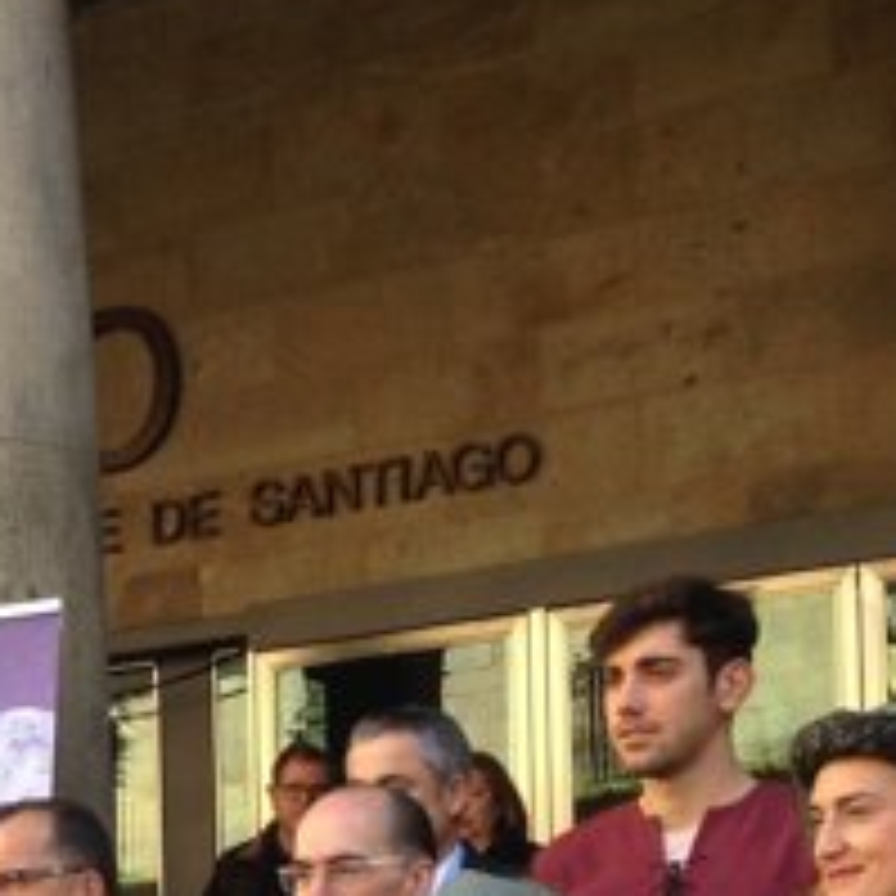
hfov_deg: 16.4
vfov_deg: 16.4
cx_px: -225
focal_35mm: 101
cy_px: 1112
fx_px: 2958
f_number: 2.4
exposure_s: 1/120
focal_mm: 4.12
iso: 50
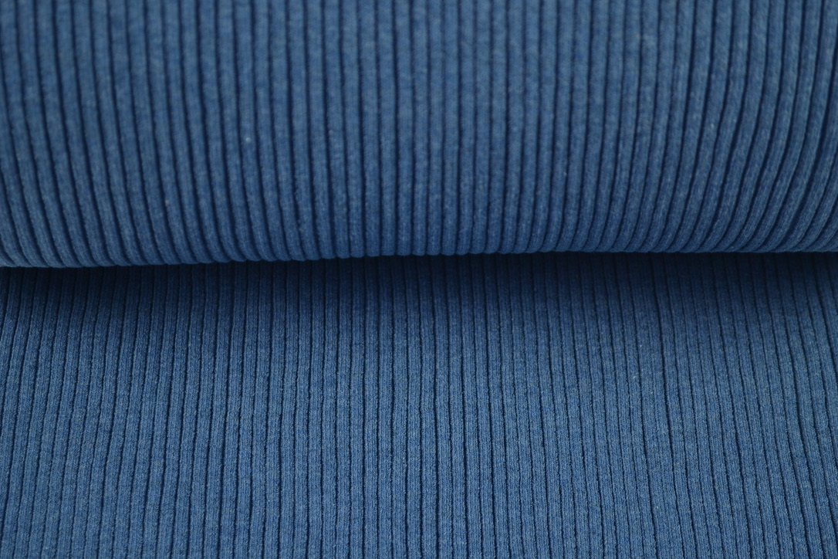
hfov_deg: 27.0
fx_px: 1746
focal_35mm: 75
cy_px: 280
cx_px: 419
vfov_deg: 18.2
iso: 100
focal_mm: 50
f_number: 5.6
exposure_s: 1/25
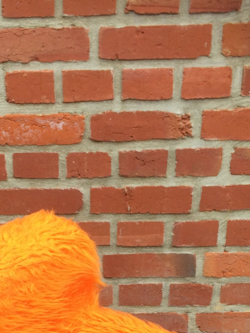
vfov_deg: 24.3
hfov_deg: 19.3
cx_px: 33
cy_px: 363
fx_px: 722
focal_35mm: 75
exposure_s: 1/125
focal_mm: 4.15
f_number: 2.2
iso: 32
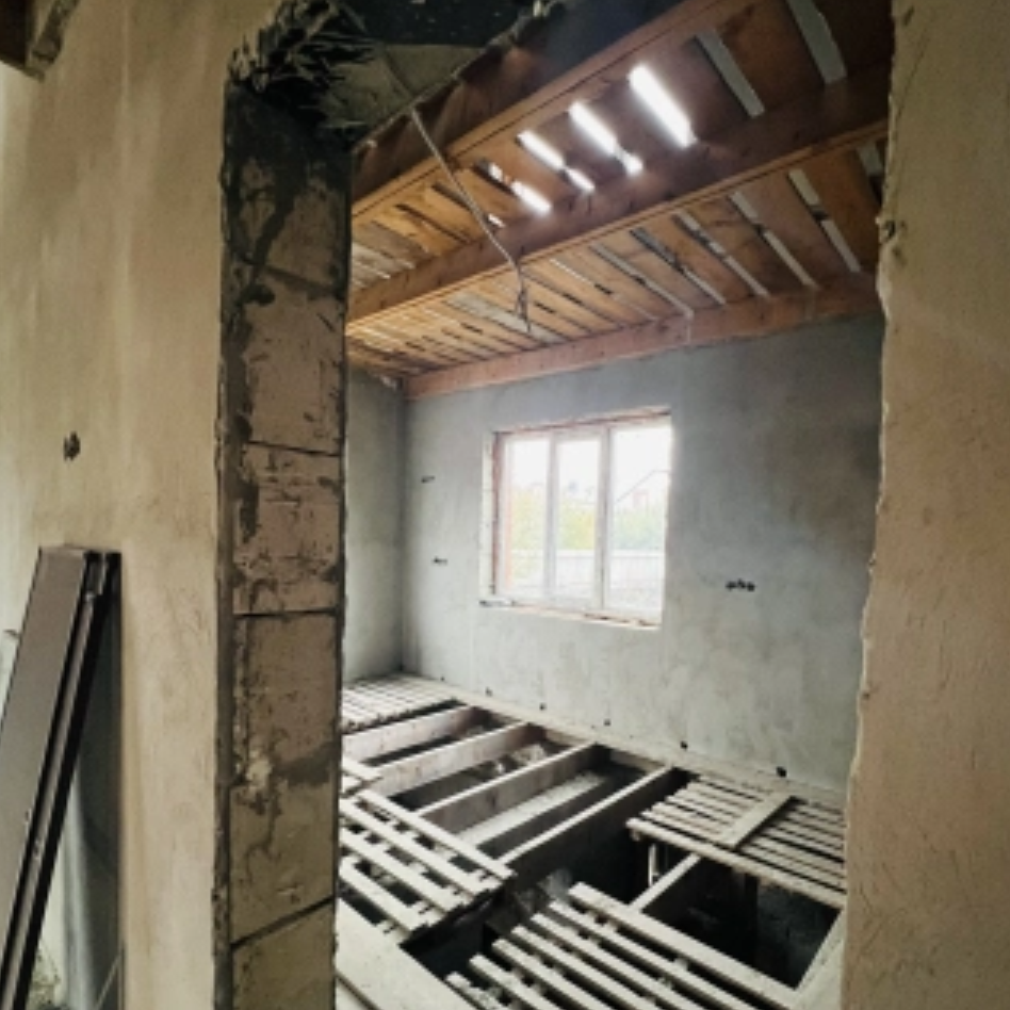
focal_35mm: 17
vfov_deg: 83.5
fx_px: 561
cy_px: 575
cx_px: 542
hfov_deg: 83.8
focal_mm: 1.57
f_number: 1.8
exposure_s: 1/60
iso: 320
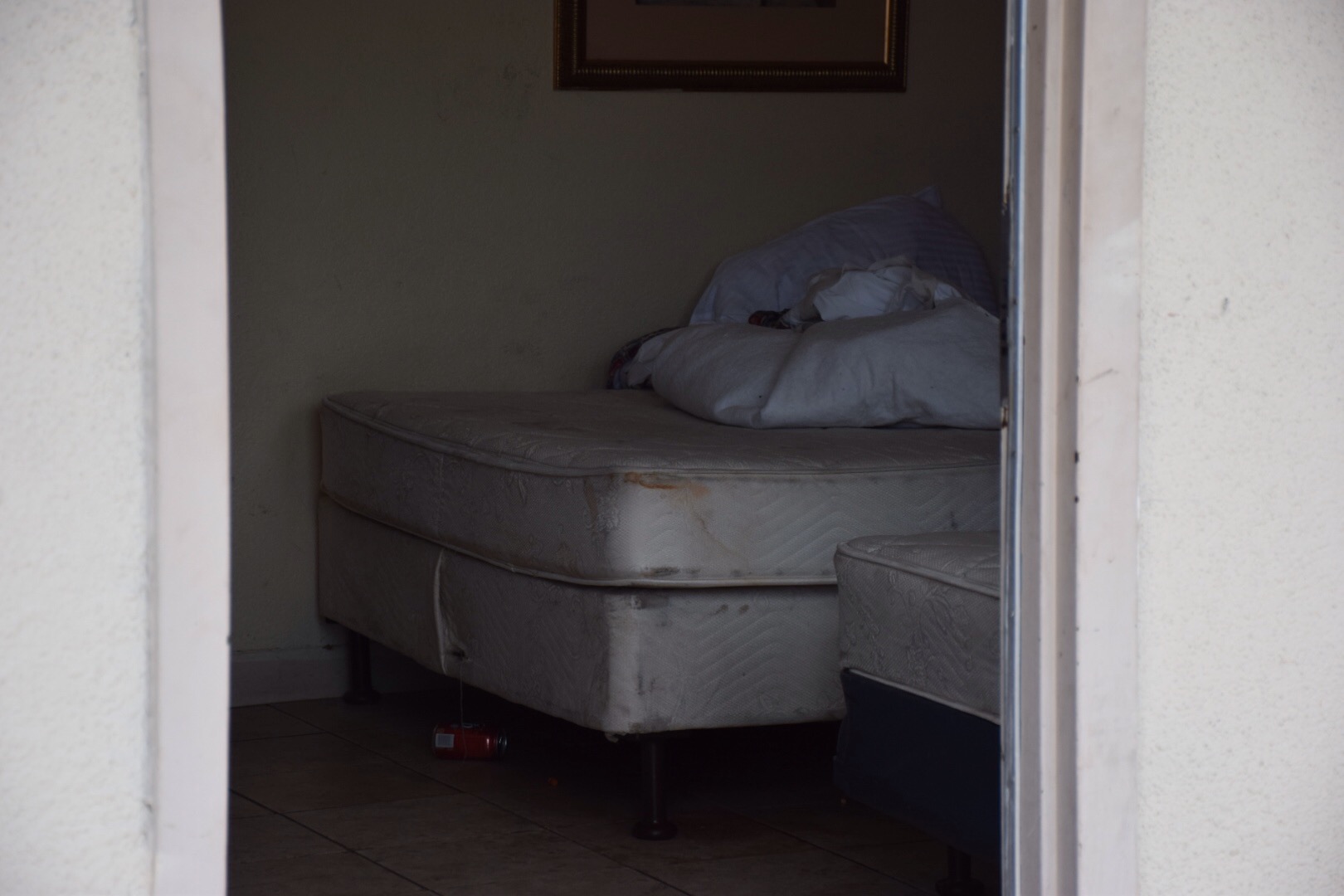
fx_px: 3920
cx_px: 672
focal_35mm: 105
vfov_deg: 13.0
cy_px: 448
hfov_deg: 19.5
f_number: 5
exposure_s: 1/1250
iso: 400
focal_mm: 70
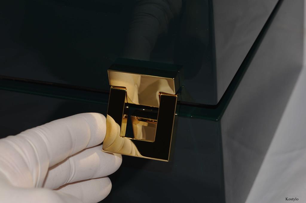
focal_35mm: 75
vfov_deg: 18.1
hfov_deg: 27.0
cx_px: 153
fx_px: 637
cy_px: 102
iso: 200
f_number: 8
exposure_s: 1/30
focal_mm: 50
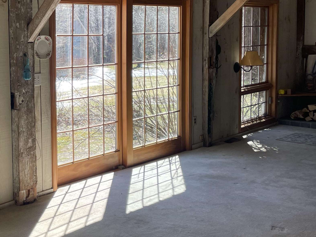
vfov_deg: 28.4
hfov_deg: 35.1
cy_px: 83
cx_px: 25
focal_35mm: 51
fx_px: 466
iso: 32
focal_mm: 4.2
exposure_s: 1/344
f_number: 1.6
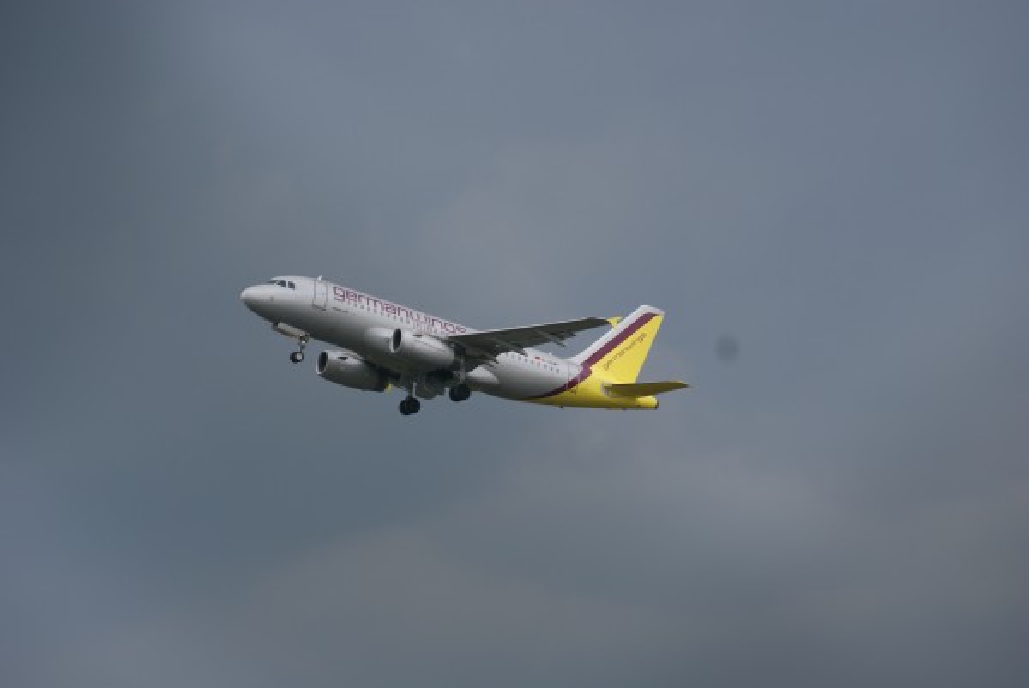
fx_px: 5792
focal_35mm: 202
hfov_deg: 10.2
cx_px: 514
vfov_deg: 6.8
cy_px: 344
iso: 100
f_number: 6.3
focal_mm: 135
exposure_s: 1/250
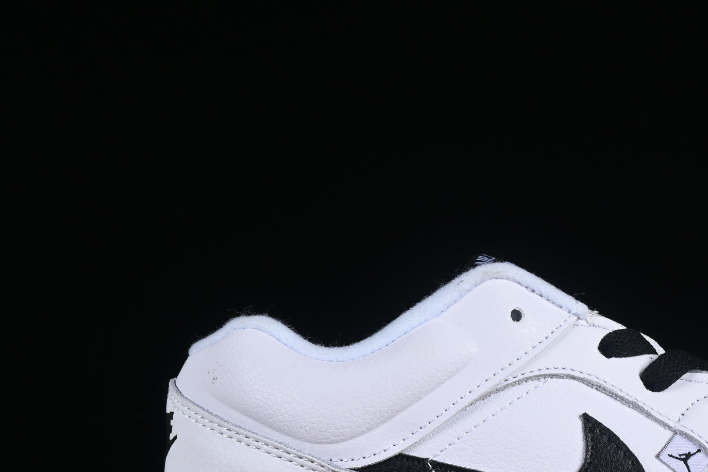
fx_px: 2989
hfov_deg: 13.4
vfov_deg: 9.0
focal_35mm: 152
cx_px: 653
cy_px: 394
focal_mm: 50
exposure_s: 1/100
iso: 160
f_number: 8
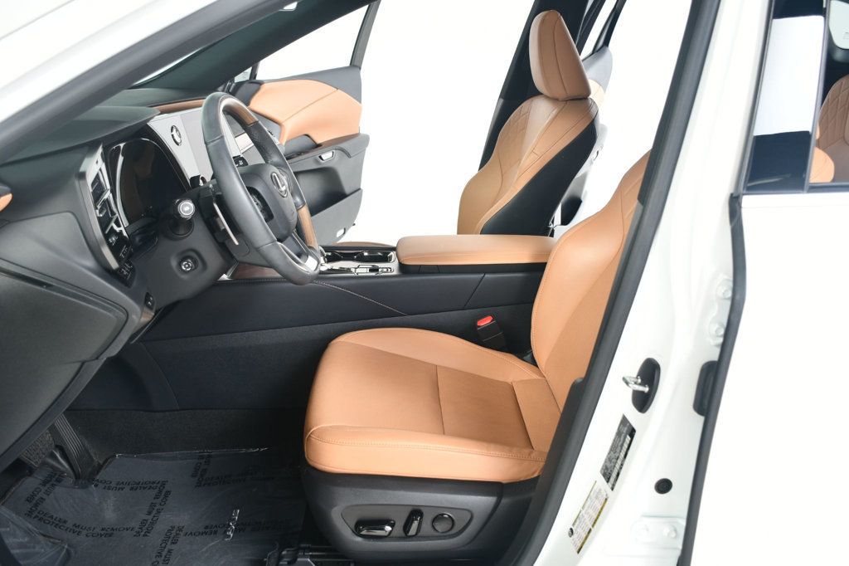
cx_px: 424
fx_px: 778
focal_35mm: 33
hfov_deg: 57.2
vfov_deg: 39.9
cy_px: 283
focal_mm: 22
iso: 100
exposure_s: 1/160
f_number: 4
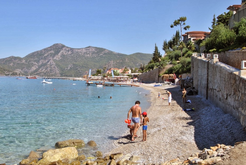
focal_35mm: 44
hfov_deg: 44.4
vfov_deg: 30.6
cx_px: 110
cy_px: 86
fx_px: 301
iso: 100
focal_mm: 24
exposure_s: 1/250
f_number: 8
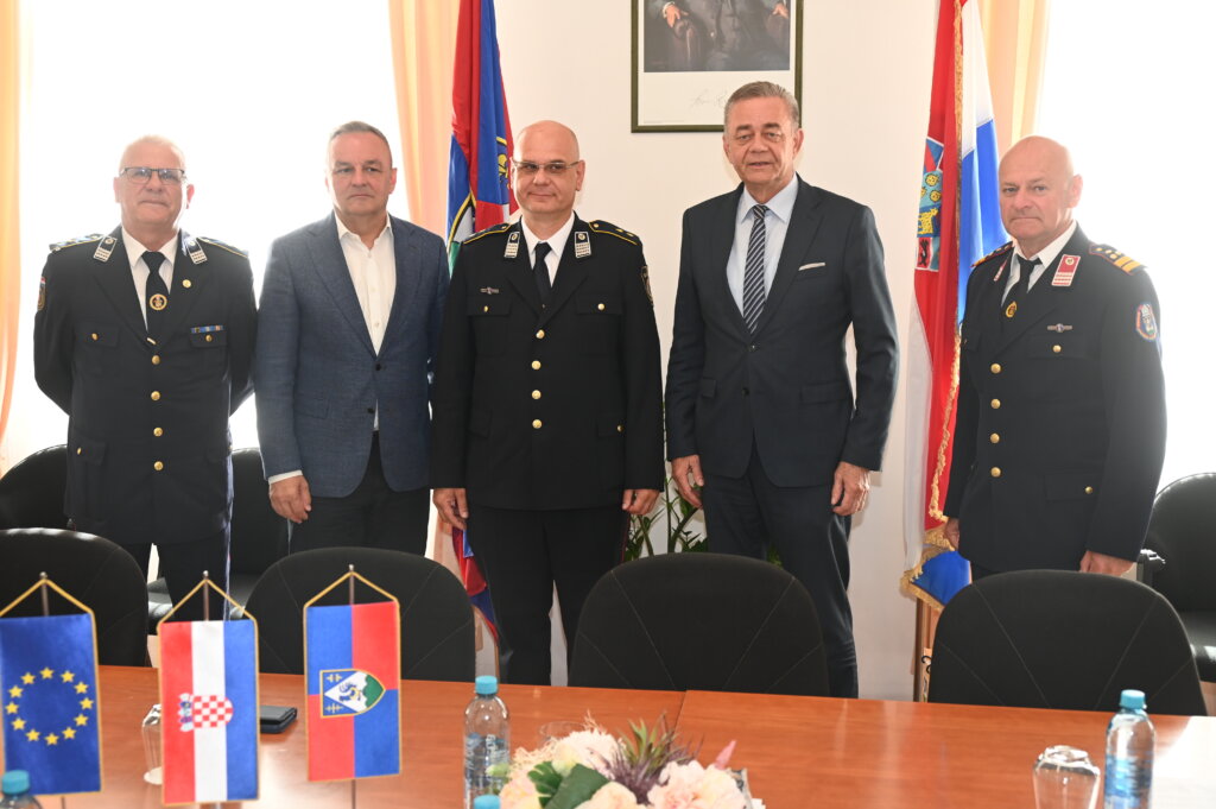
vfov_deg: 30.5
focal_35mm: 44
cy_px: 404
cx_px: 608
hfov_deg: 44.5
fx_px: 1485
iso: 640
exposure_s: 1/60
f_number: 5.3
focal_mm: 44
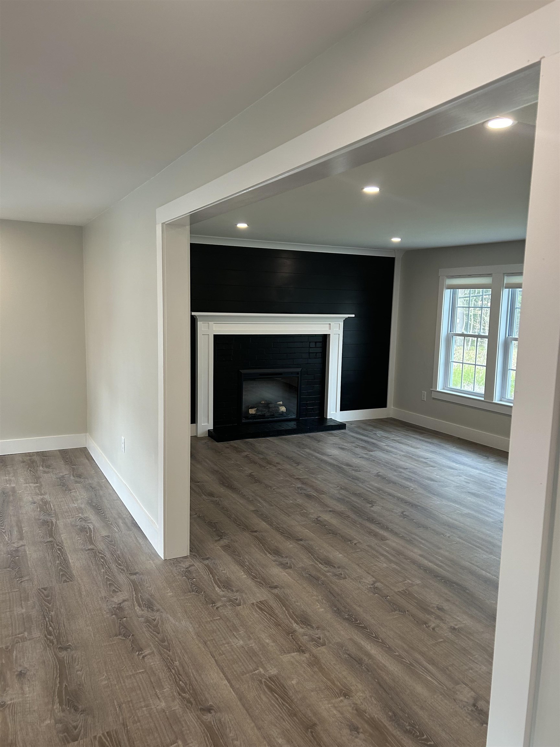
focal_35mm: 26
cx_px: 280
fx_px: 561
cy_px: 374
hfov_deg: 53.1
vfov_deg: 67.3
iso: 100
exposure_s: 1/120
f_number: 1.5
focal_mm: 5.7
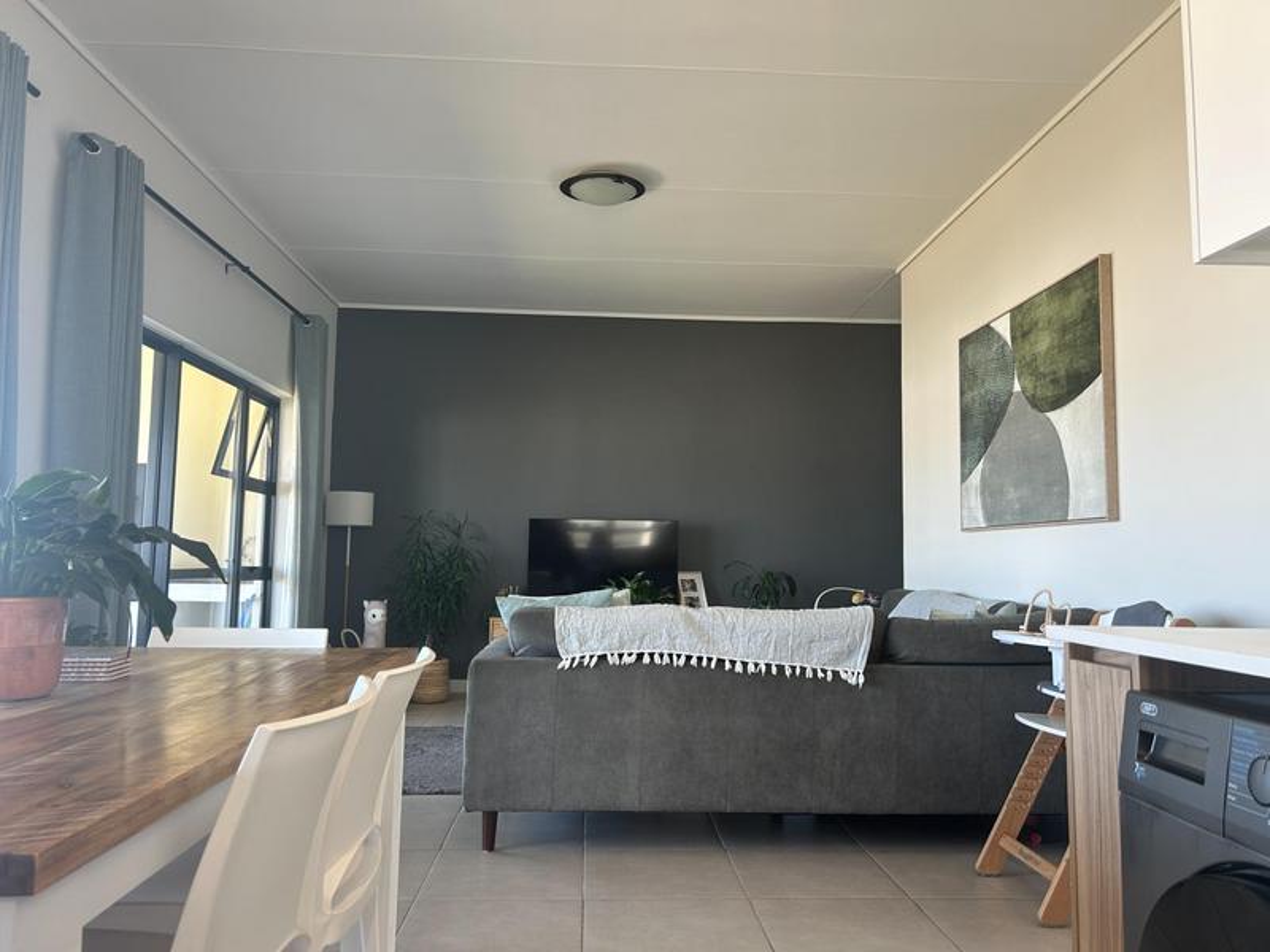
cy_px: 476
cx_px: 635
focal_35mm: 26
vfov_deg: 53.1
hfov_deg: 67.3
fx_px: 954
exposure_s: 1/100
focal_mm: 5.7
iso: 50
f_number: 1.5
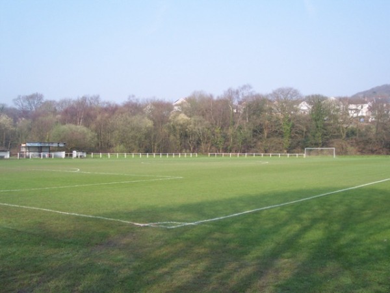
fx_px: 428
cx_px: 195
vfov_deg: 37.7
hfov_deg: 49.0
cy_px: 146
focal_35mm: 38
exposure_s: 1/350
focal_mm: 8
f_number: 4.8
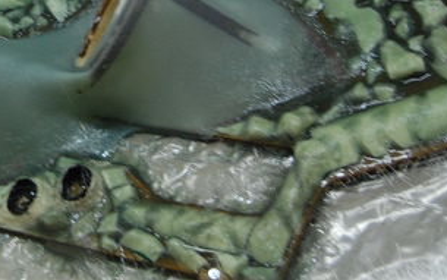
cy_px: 53
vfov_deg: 13.6
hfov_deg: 21.1
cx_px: 32
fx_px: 1170
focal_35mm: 96
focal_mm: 30
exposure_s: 1/13
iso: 800
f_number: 4.2
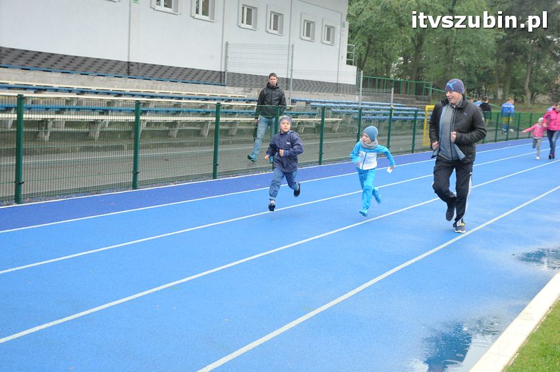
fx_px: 932
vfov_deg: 22.6
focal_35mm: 60
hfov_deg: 33.4
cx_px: 280
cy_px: 186
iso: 1000
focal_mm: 40
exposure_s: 1/160
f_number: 6.3
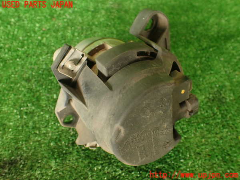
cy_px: 90
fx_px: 208
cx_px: 120
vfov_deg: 46.8
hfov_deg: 60.0
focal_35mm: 30
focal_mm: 5.4
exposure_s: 1/50
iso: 200
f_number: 2.3
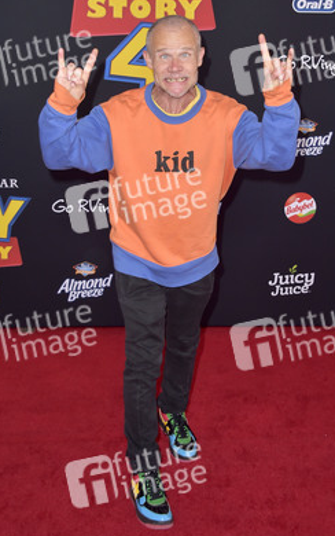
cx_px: 176
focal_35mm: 47
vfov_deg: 42.6
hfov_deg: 27.4
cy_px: 269
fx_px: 686
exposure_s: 1/200
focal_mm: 45
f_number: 7.1
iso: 500
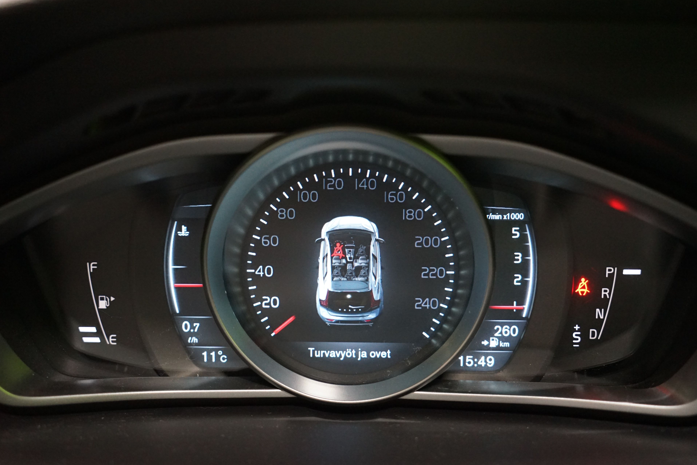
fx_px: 678
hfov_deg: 54.4
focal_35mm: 35
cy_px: 228
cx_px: 347
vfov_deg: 37.8
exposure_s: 1/60
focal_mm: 34
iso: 4000
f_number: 4
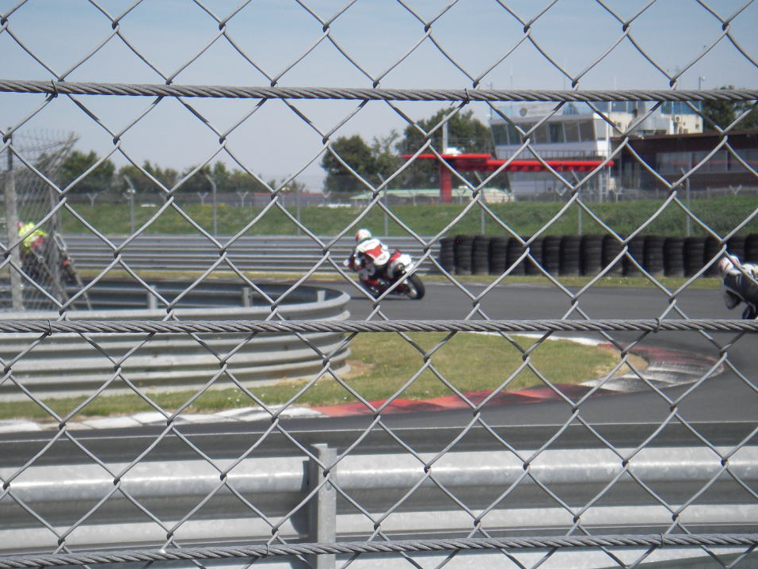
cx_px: 362
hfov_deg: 16.1
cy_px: 281
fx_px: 2672
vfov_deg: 12.1
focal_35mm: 122
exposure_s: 1/500
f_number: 4
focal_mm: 18.9
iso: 50
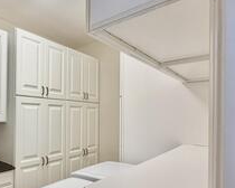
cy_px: 114
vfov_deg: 54.5
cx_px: 12
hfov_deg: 54.8
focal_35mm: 26
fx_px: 181
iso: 250
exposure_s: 1/120
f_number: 2.2
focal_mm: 2.22
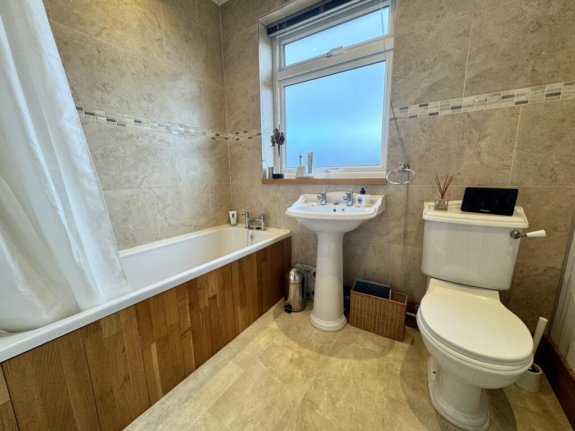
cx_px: 288
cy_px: 216
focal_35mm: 14
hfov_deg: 102.1
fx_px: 233
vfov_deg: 85.7
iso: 64
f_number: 2.2
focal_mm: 2.22
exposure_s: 1/100
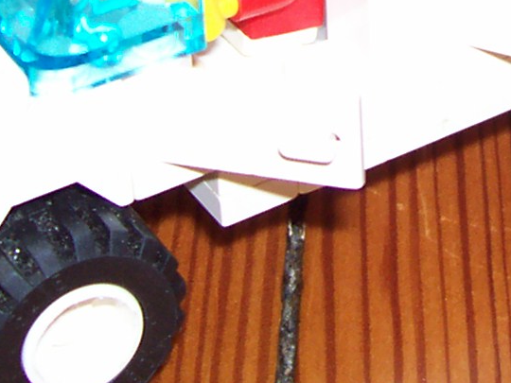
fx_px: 2140
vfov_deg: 10.0
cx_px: 497
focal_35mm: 145
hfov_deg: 13.4
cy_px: -168
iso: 80
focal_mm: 5.6
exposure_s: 1/64
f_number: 2.7
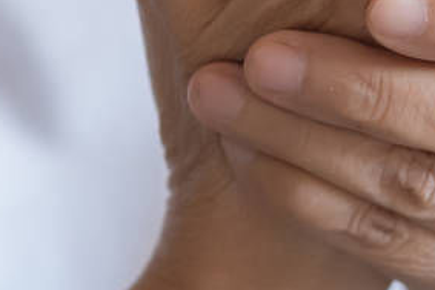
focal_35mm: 325
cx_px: 211
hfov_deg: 6.3
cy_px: 5
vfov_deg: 4.2
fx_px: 3929
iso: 800
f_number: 2.4
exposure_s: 1/200
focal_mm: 60
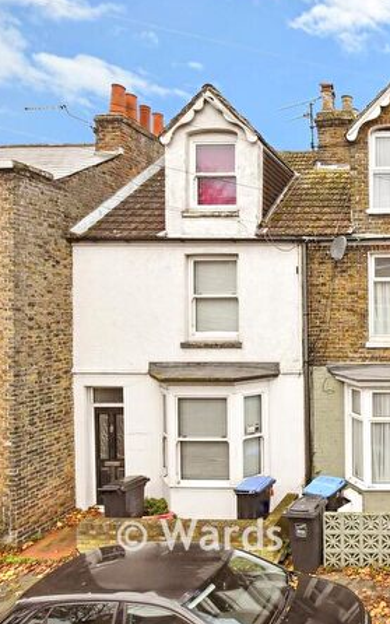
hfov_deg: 40.6
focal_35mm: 24
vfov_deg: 74.8
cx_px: 435
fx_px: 408
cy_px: 311
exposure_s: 1/250
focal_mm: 10
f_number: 10
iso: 1600
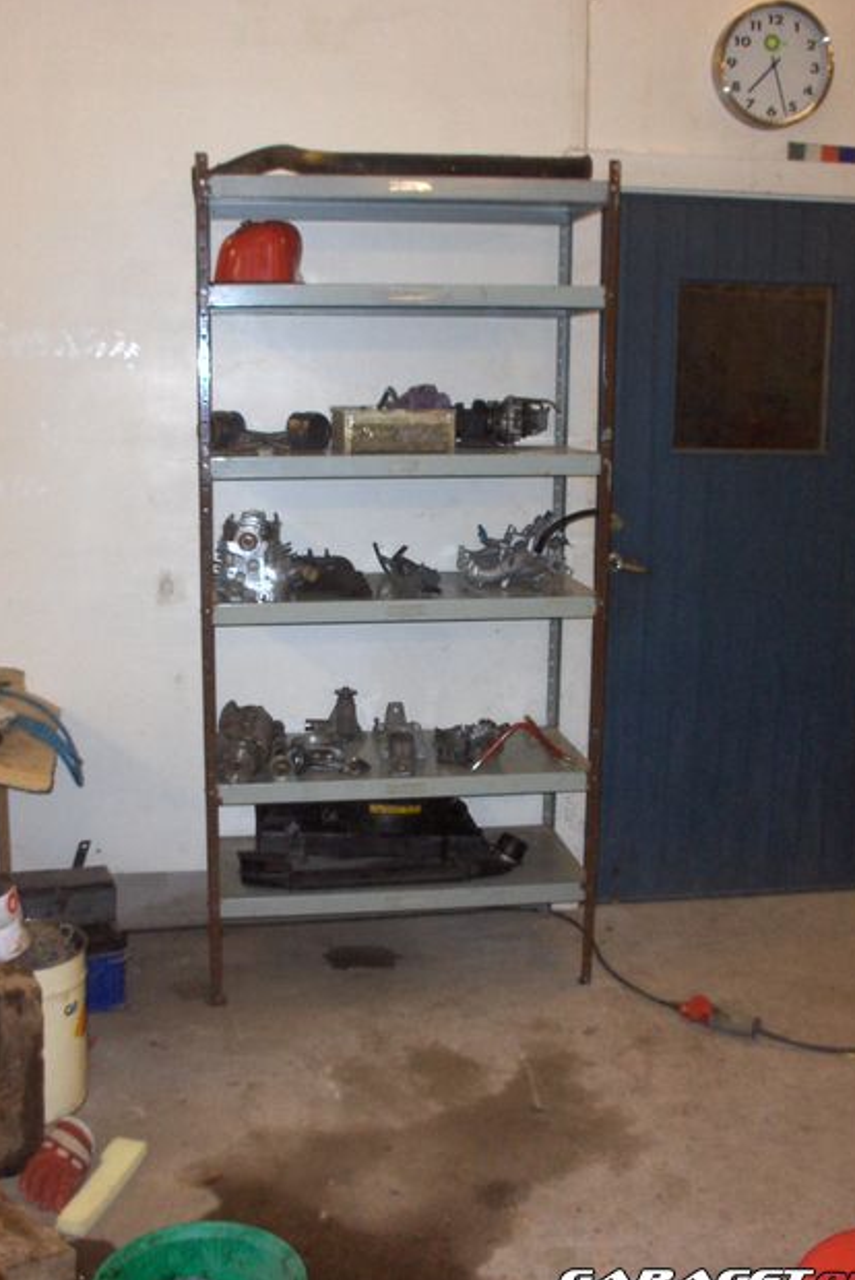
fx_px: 1067
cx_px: 419
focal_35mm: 30
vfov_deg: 61.9
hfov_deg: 43.6
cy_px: 640
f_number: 2.8
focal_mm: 5.8
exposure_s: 1/60
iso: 53
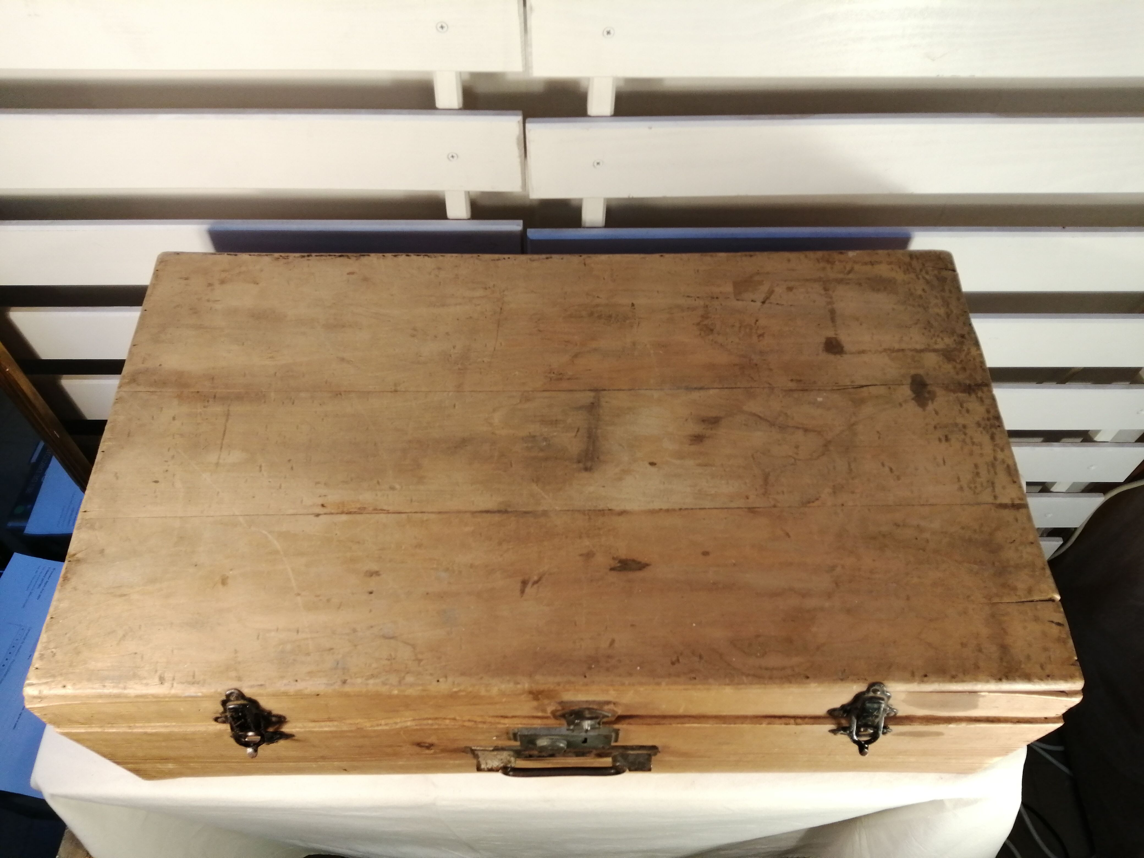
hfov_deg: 67.3
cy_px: 429
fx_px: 859
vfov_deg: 53.1
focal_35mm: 26
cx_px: 572
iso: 64
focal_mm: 3.46
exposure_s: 1/33.3
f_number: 1.8
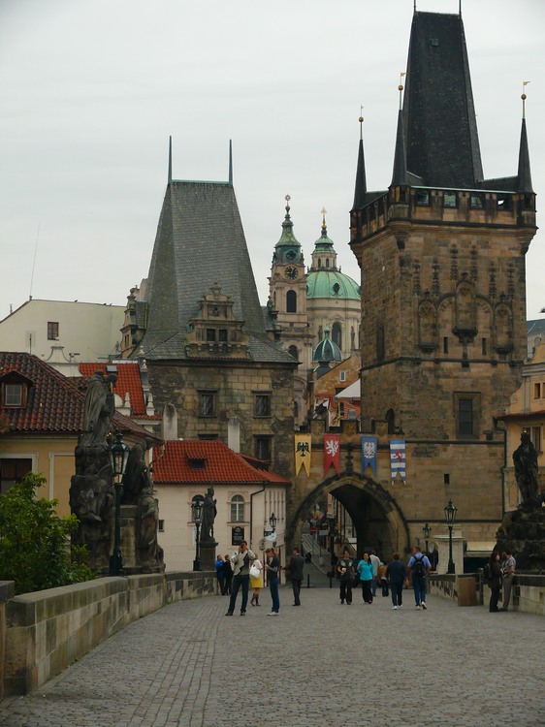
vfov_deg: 27.4
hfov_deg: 20.7
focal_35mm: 71
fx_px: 1491
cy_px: 364
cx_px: 272
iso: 200
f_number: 3.2
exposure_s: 1/125
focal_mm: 15
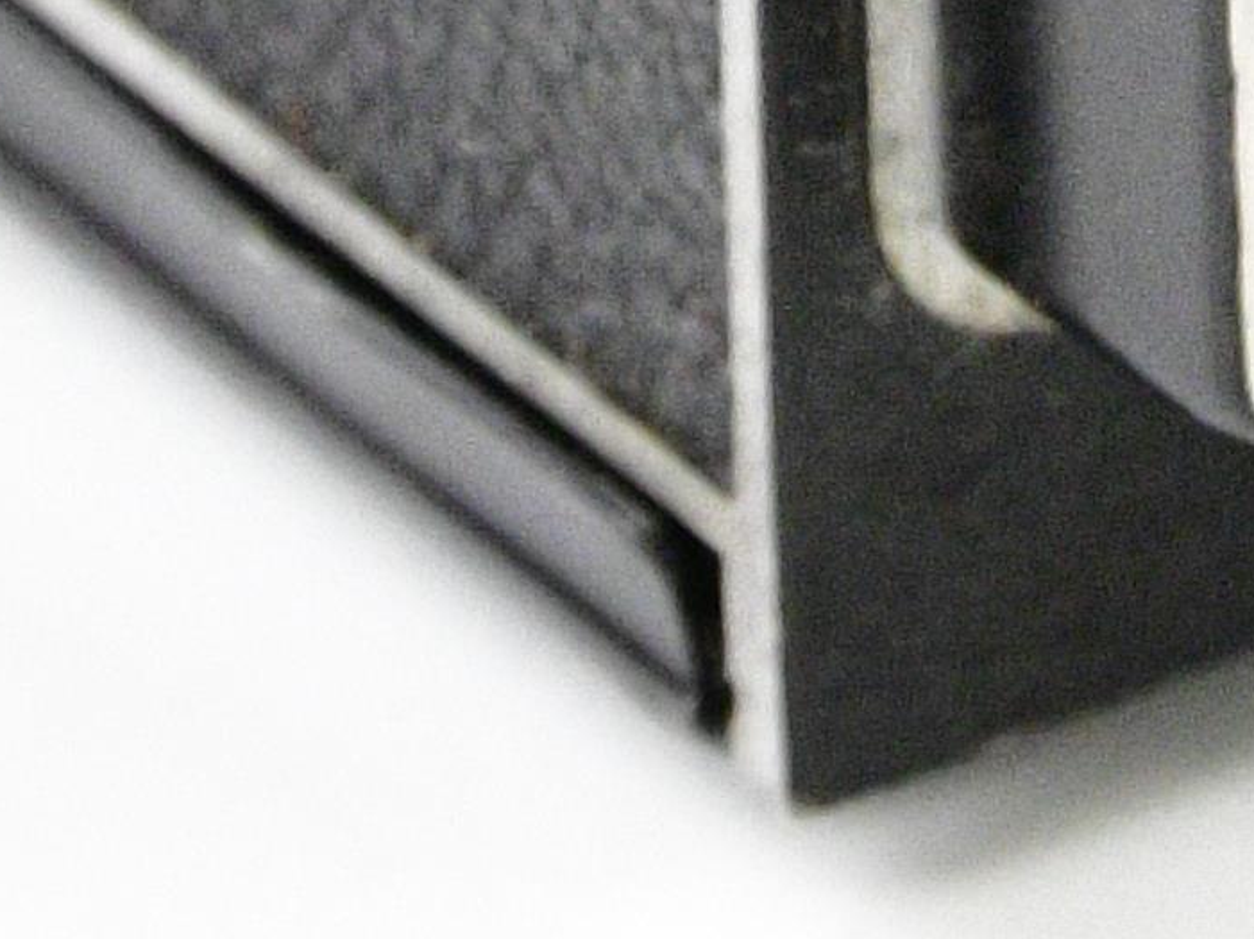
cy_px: -2436
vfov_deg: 2.4
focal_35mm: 596
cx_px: 1351
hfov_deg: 3.3
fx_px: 21580
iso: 5000
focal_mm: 52
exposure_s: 1/125
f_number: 9
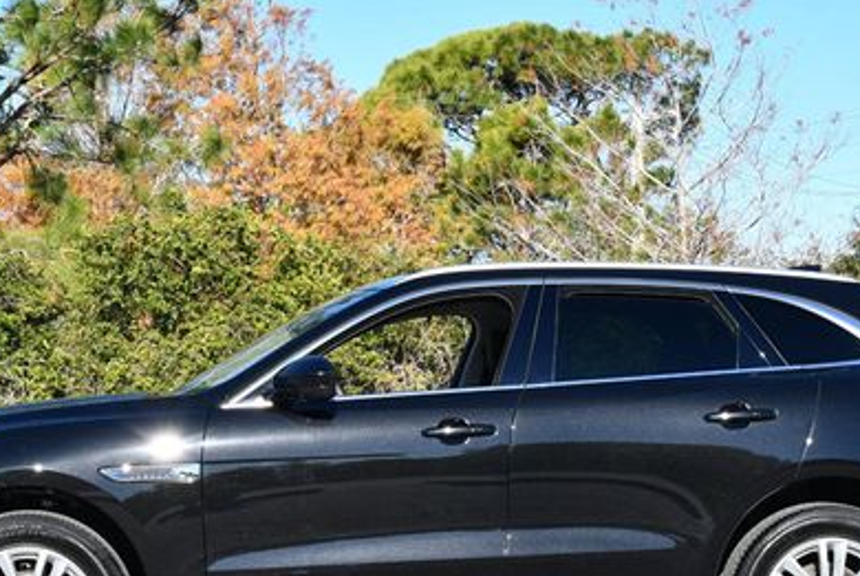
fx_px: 2511
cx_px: 430
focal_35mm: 105
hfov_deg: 19.4
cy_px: 351
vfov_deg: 13.1
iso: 140
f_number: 8
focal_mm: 32
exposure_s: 1/250
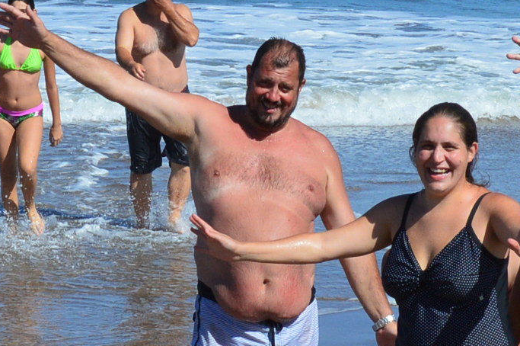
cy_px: 258
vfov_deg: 5.9
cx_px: 343
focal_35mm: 231
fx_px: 3336
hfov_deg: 8.9
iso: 360
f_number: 11
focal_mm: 35
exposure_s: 1/500
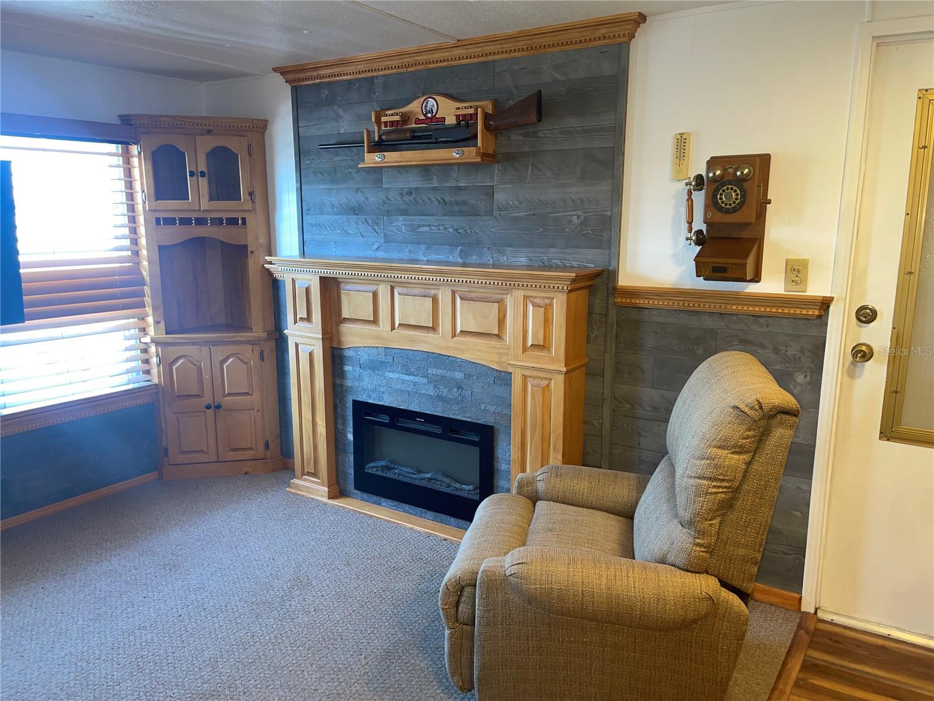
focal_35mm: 25
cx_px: 467
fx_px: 675
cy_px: 350
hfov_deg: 69.4
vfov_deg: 54.9
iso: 32
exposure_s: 1/23
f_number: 1.6
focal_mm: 5.1
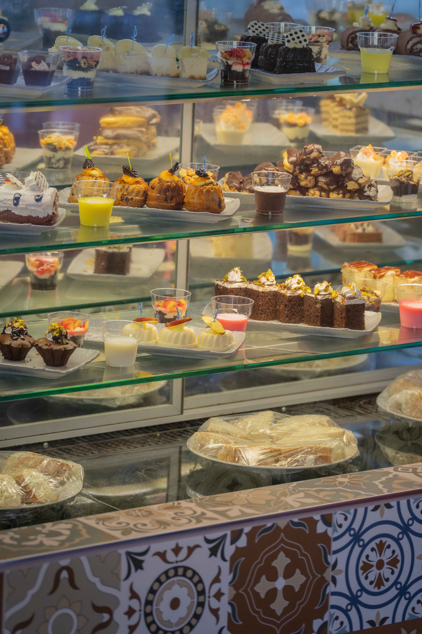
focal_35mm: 154
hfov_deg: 8.9
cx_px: 232
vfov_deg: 13.3
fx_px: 2708
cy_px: 181
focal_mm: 105
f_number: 2.8
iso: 200
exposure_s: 1/160
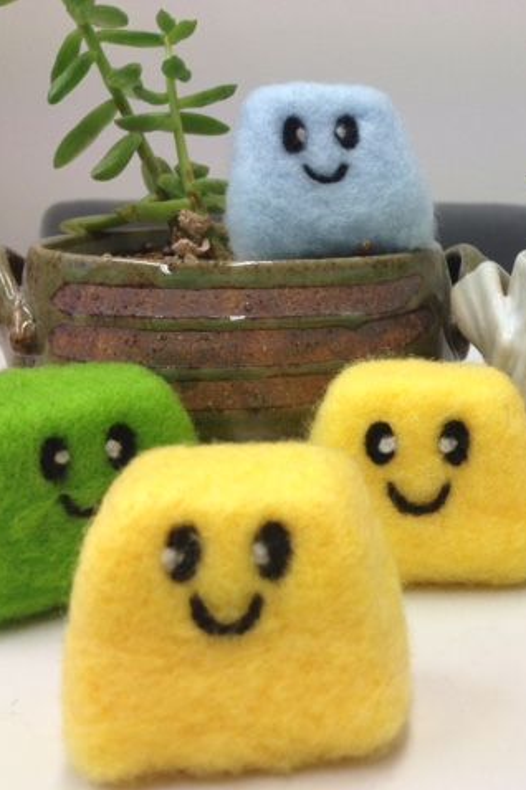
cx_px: 498
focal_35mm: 46
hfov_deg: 27.8
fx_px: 1010
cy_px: 395
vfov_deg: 42.8
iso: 50
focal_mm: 4.12
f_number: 2.4
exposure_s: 1/40
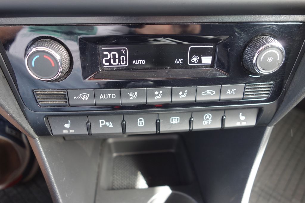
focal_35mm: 28
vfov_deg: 46.4
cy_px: 102
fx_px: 237
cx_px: 152
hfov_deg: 65.5
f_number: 2.8
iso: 200
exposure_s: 1/30
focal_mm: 10.4
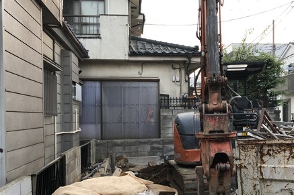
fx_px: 327
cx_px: 183
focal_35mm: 40
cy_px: 117
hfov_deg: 48.0
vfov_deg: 33.3
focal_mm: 3.99
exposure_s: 1/24
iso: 40
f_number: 1.8
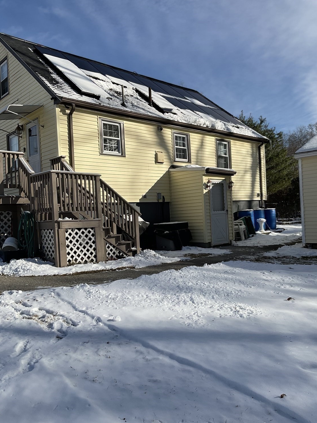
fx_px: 366
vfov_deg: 60.0
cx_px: 157
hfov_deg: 46.8
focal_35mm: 30
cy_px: 214
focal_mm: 3
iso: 16
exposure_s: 1/2959
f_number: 1.8
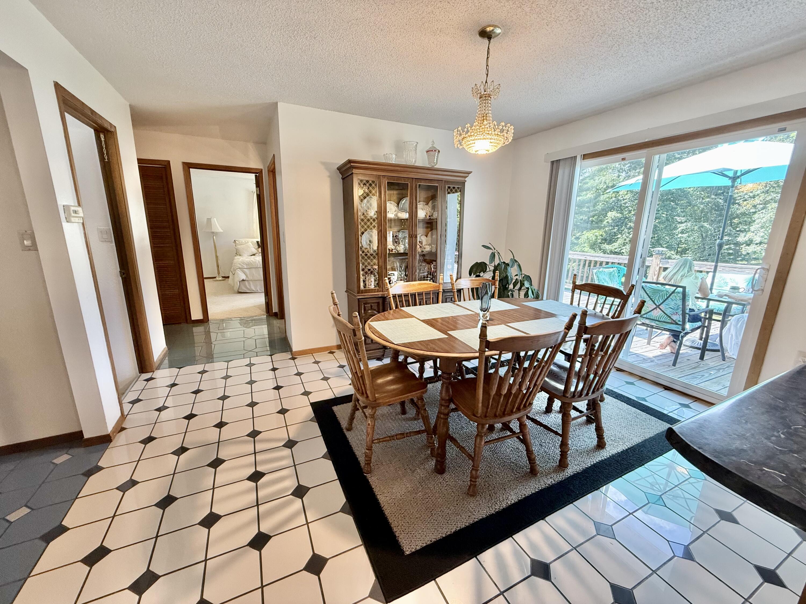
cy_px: 302
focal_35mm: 14
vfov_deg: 85.7
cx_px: 403
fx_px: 326
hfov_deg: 102.1
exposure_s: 1/120
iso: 250
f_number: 2.2
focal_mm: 2.22
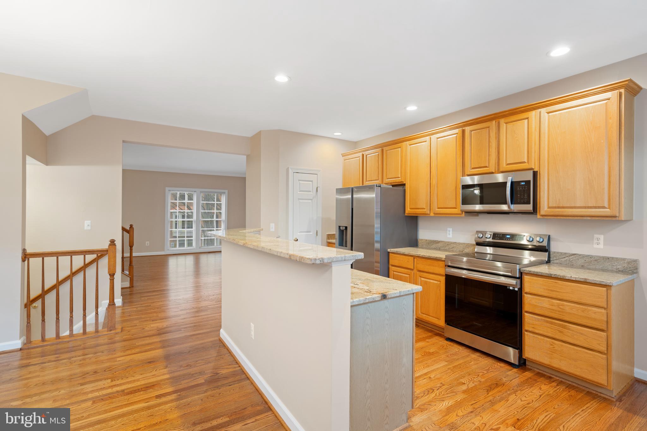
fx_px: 305
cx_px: 324
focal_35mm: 17
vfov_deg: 70.4
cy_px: 216
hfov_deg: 93.3
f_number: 7.1
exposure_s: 2.5
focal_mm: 17
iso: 200
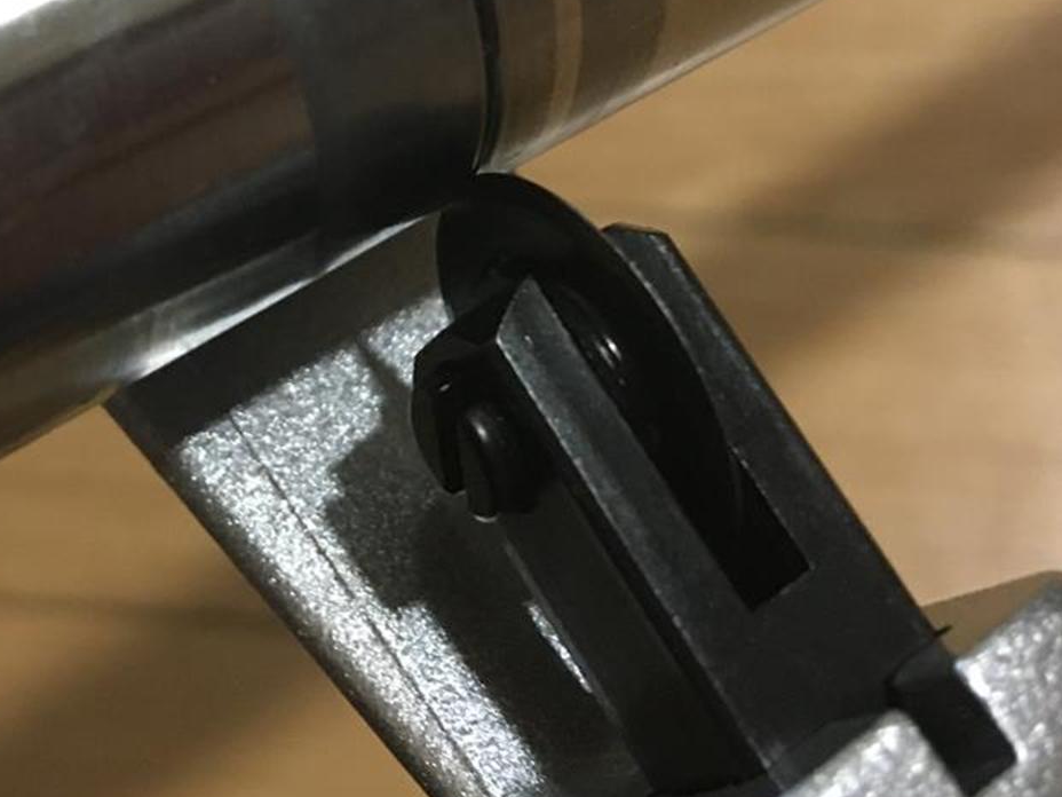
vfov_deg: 23.4
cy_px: 3
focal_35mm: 60
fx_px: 1841
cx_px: 370
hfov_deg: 32.0
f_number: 2.2
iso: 200
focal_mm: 4.15
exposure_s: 1/20
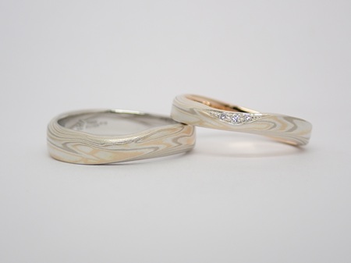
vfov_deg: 19.1
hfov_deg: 25.3
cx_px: 176
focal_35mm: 77
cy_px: 132
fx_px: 780
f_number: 4.1
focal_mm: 13.65
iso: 200
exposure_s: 1/160
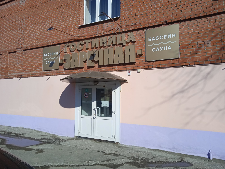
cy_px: 84
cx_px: 112
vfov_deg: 49.8
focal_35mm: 28
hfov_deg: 63.4
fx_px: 182
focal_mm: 3.43
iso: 113
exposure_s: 1/2000
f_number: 2.2
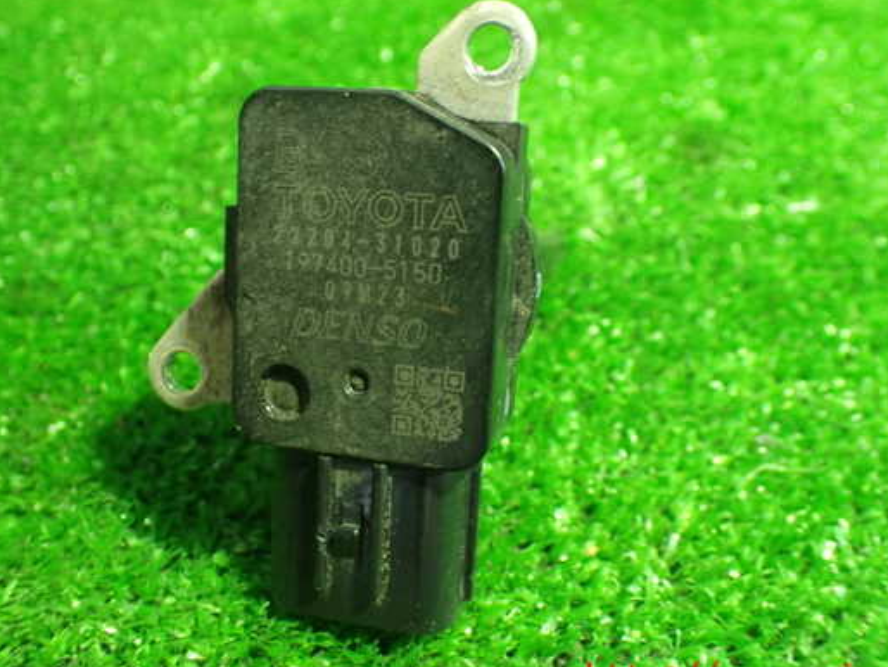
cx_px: 458
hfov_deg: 52.6
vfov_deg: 40.7
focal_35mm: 35
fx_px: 898
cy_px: 313
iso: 800
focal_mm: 5.4
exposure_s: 1/40
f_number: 2.3
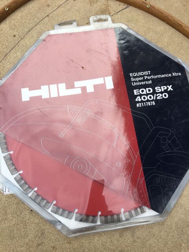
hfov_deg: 48.2
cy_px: 126
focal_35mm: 29
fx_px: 211
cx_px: 94
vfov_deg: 61.7
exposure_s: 1/295
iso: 25
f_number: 2.2
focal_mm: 4.15
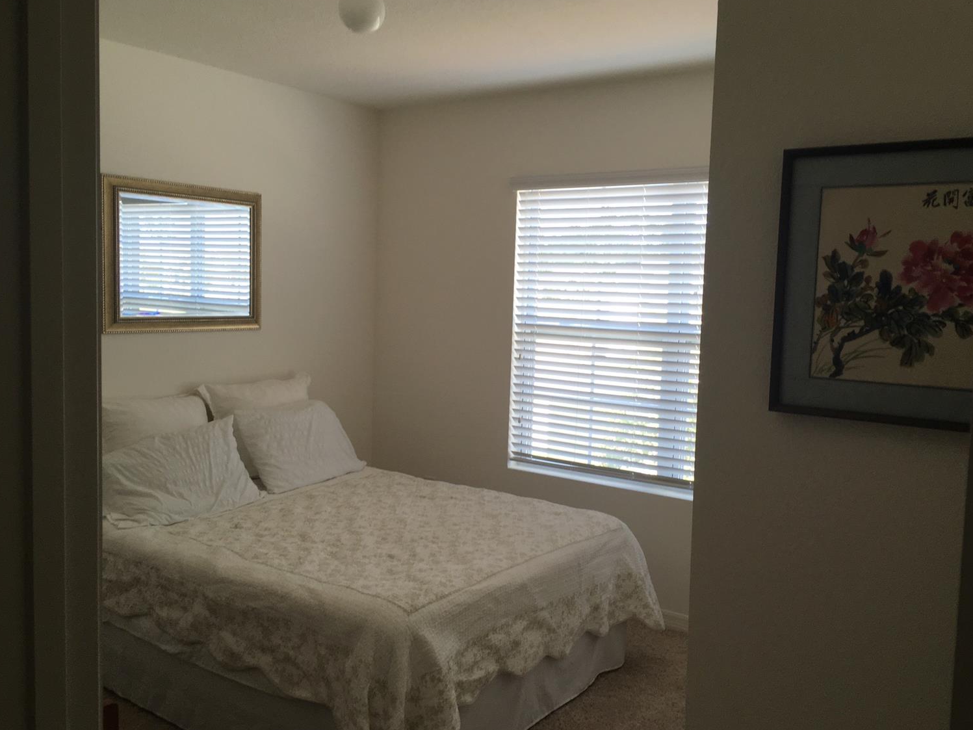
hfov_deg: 58.3
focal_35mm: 31
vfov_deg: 45.4
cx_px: 512
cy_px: 360
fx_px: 871
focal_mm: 4.15
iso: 32
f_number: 2.2
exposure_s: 1/60
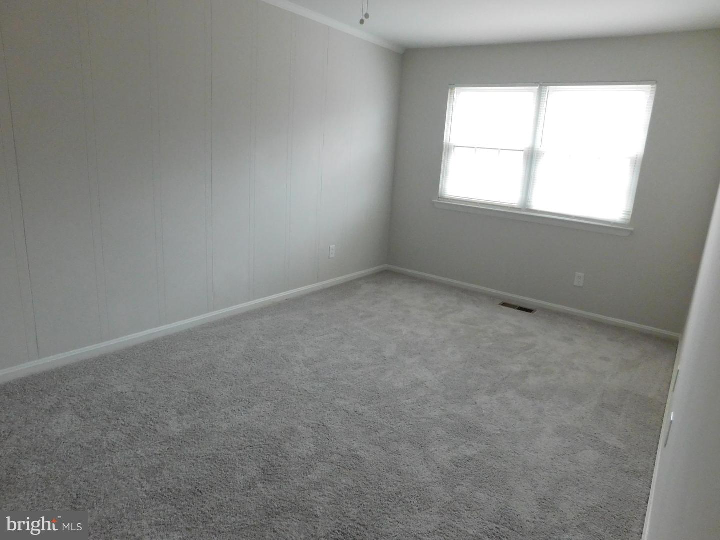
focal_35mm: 23
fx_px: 478
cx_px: 360
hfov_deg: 73.9
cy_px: 270
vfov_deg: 58.9
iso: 400
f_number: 3
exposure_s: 1/30
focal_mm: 4
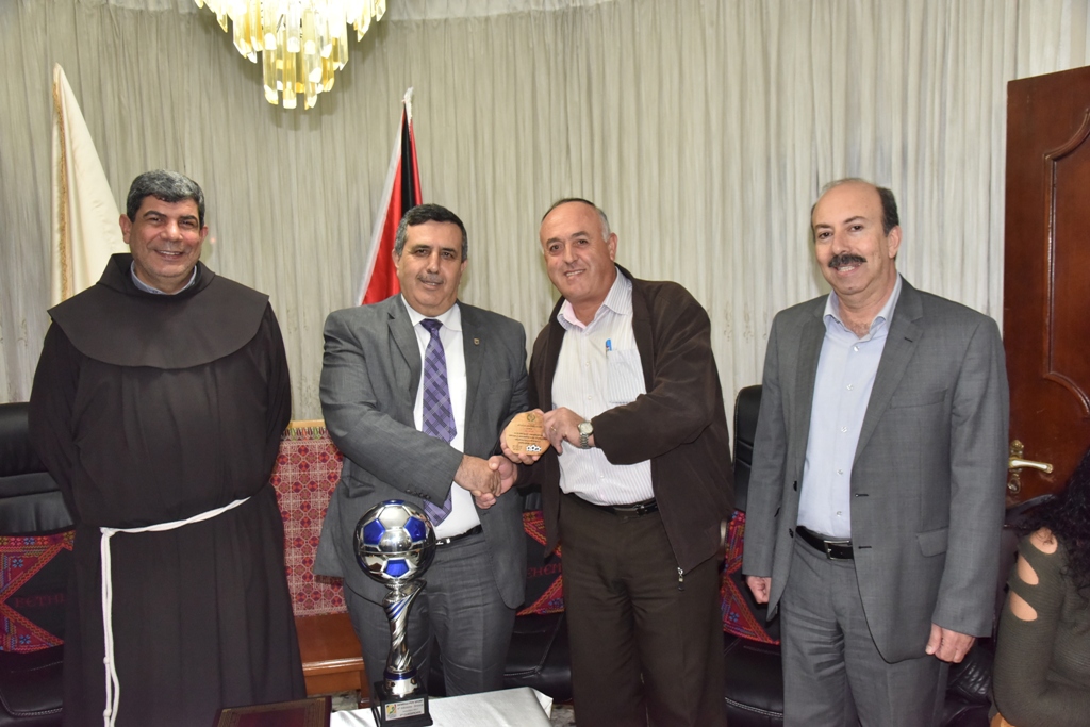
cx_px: 545
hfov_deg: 61.9
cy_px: 364
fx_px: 908
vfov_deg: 43.6
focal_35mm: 30
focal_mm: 30
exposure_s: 1/80
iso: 2500
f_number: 6.3
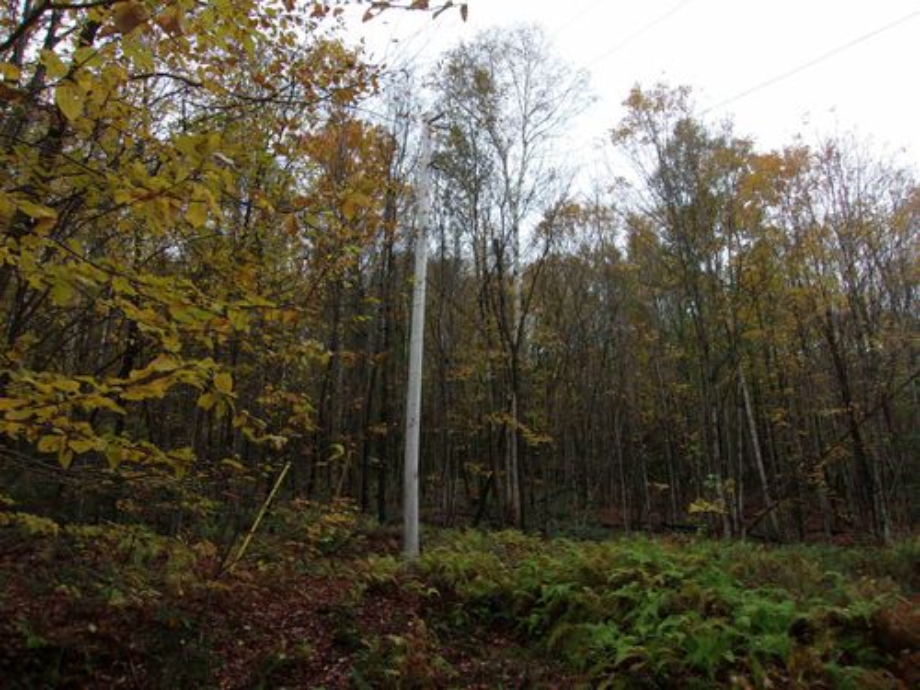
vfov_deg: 51.4
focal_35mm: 27
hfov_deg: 65.3
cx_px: 460
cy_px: 345
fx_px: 718
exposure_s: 1/210
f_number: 3
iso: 80
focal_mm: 4.9
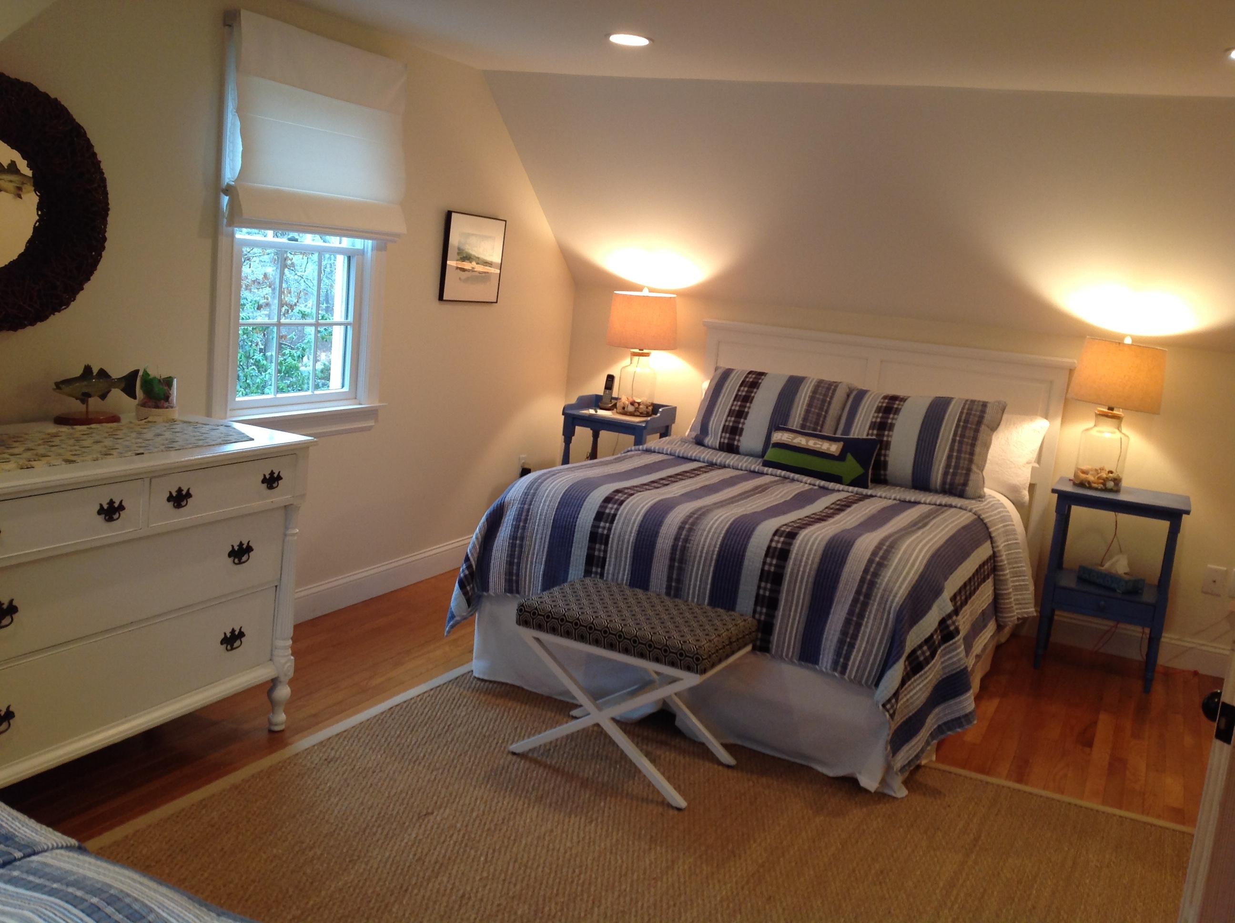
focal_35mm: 35
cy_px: 462
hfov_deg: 52.7
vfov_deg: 40.6
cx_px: 618
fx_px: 1247
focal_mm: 4.28
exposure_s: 1/15
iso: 80
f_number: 2.4
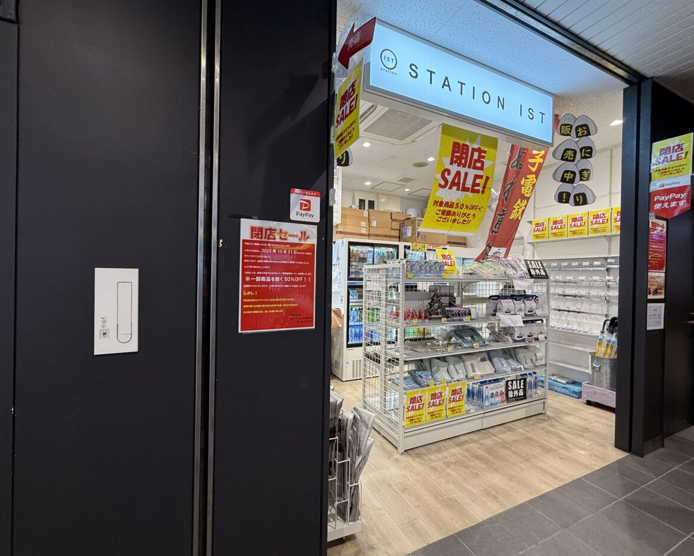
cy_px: 278
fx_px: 308
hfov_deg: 96.8
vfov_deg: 84.0
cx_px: 339
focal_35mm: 15
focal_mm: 2.22
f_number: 2.2
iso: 160
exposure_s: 1/100
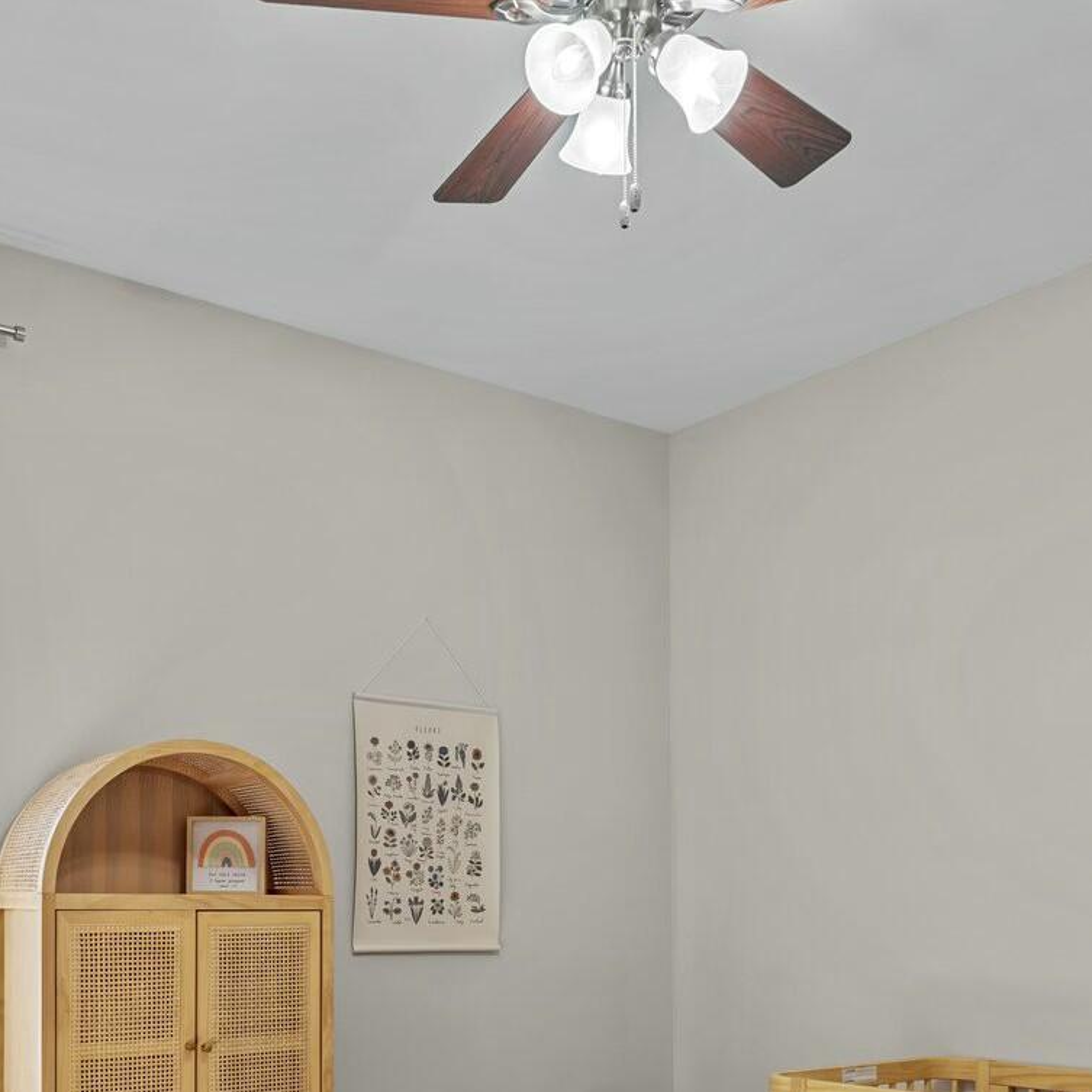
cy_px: 895
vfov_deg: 42.6
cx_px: 486
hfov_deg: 44.9
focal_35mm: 37
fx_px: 1321
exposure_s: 1/2
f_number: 7.1
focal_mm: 16
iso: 400
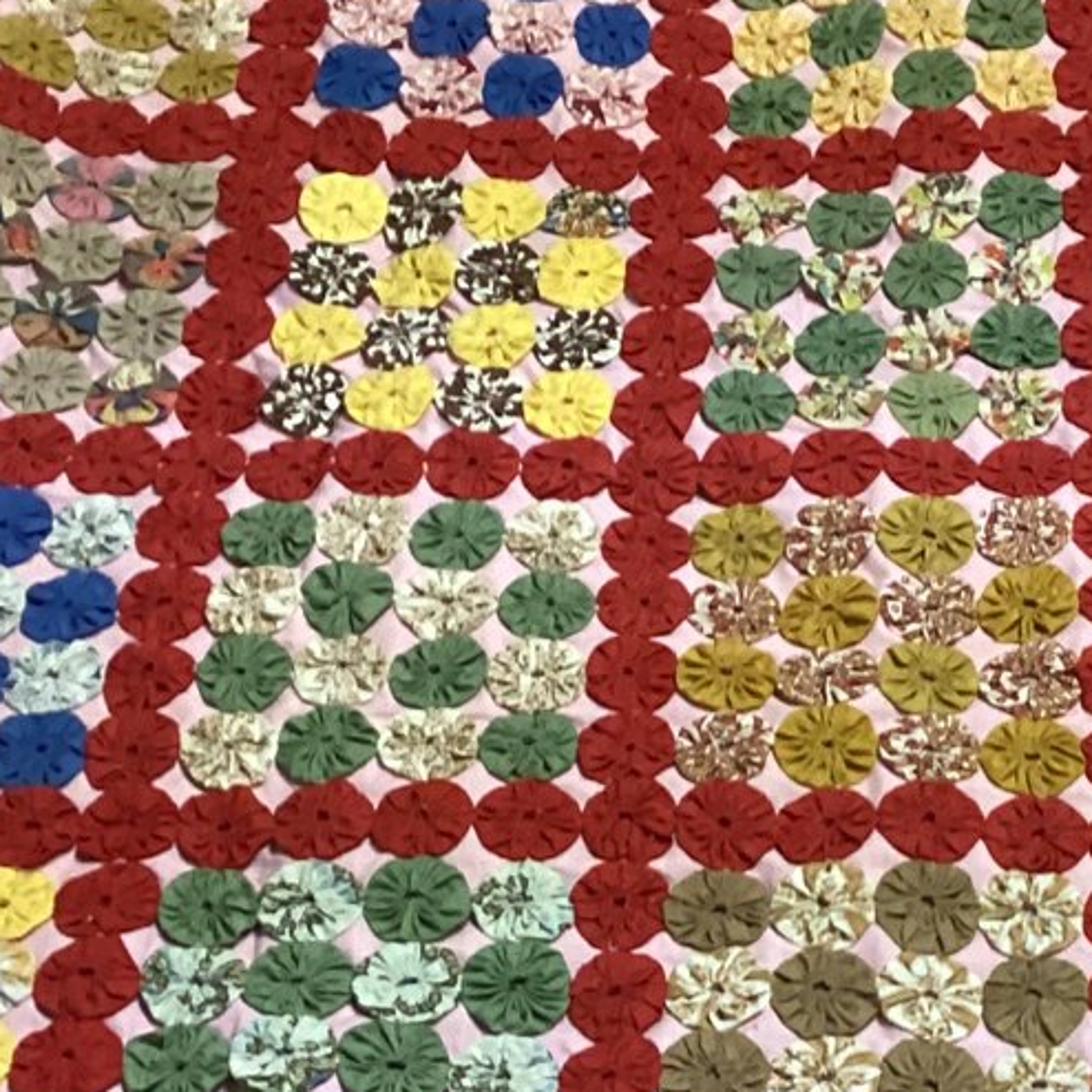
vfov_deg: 20.3
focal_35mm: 84
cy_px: 921
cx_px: 910
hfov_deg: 20.4
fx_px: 2998
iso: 320
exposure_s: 1/50
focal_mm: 3.3
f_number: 2.4
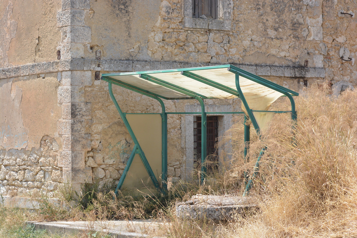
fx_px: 1041
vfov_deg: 13.0
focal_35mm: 105
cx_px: 178
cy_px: 119
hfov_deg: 19.5
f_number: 6.3
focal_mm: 70
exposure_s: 1/640
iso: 200
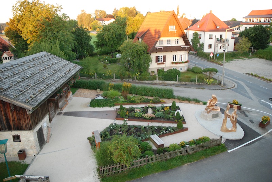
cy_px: 91
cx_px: 136
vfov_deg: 48.1
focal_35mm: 27
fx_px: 204
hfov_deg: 67.3
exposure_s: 1/100
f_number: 3.5
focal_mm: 18
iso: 400
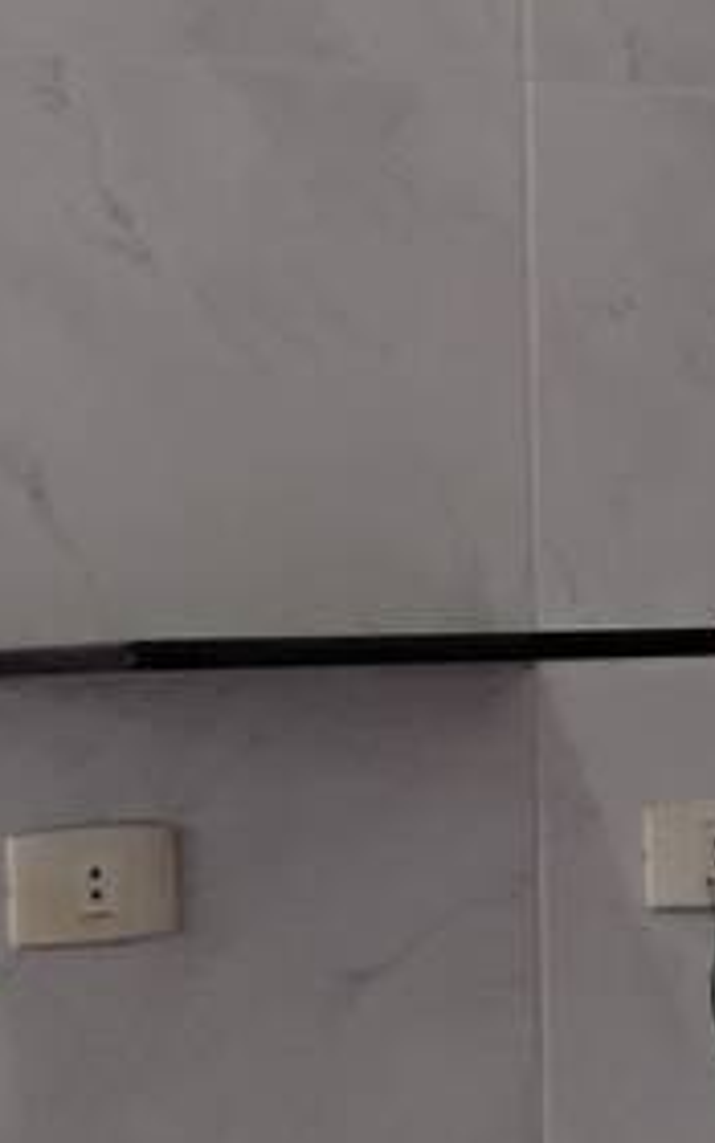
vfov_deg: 13.7
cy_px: 327
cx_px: 1479
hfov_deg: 8.2
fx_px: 4739
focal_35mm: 152
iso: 372
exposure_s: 1/60
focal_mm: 4.26
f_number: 1.8
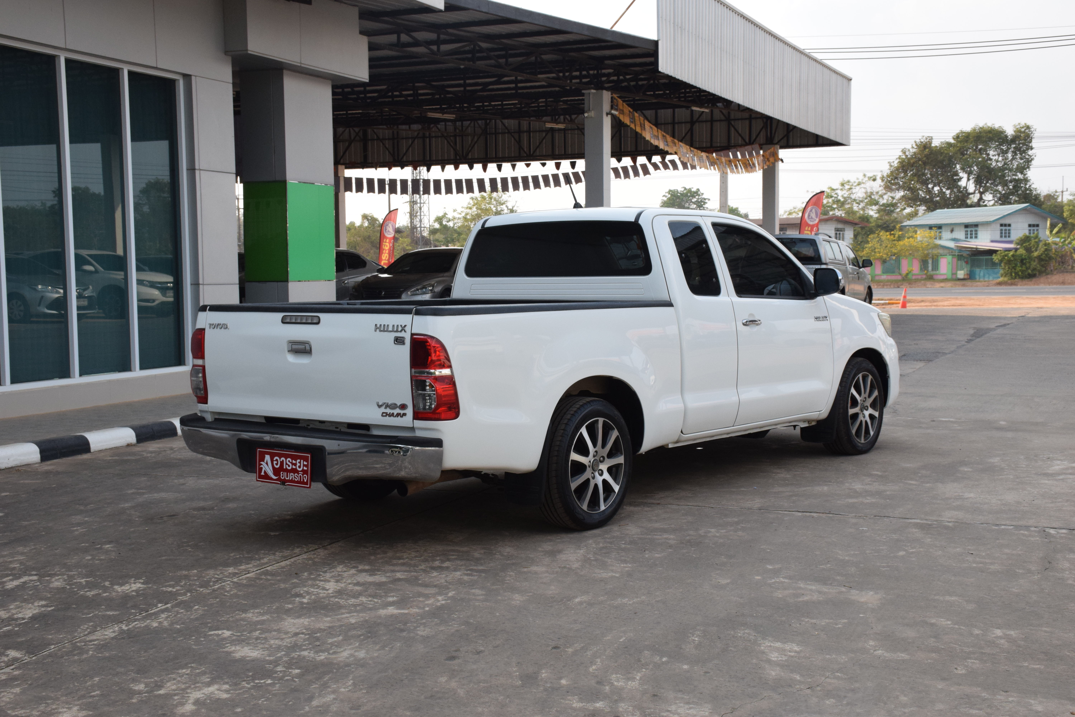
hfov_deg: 41.1
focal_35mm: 48
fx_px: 1433
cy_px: 358
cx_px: 538
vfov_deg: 28.1
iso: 1000
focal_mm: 32
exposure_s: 1/640
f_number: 13
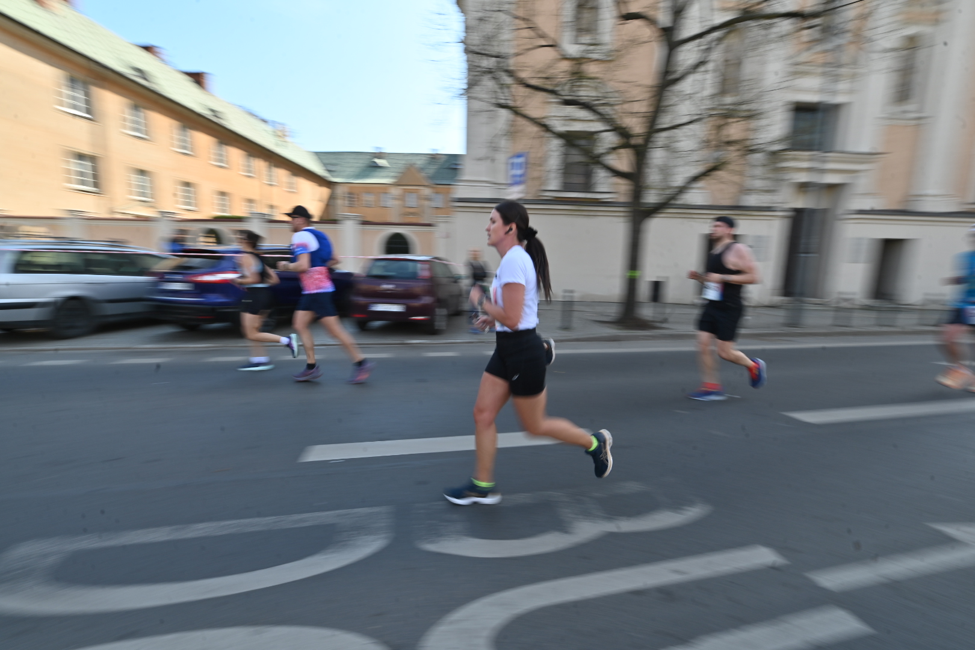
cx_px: 488
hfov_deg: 104.3
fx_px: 379
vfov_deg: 81.2
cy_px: 325
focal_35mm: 14
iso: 100
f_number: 14
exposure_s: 1/40
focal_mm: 14
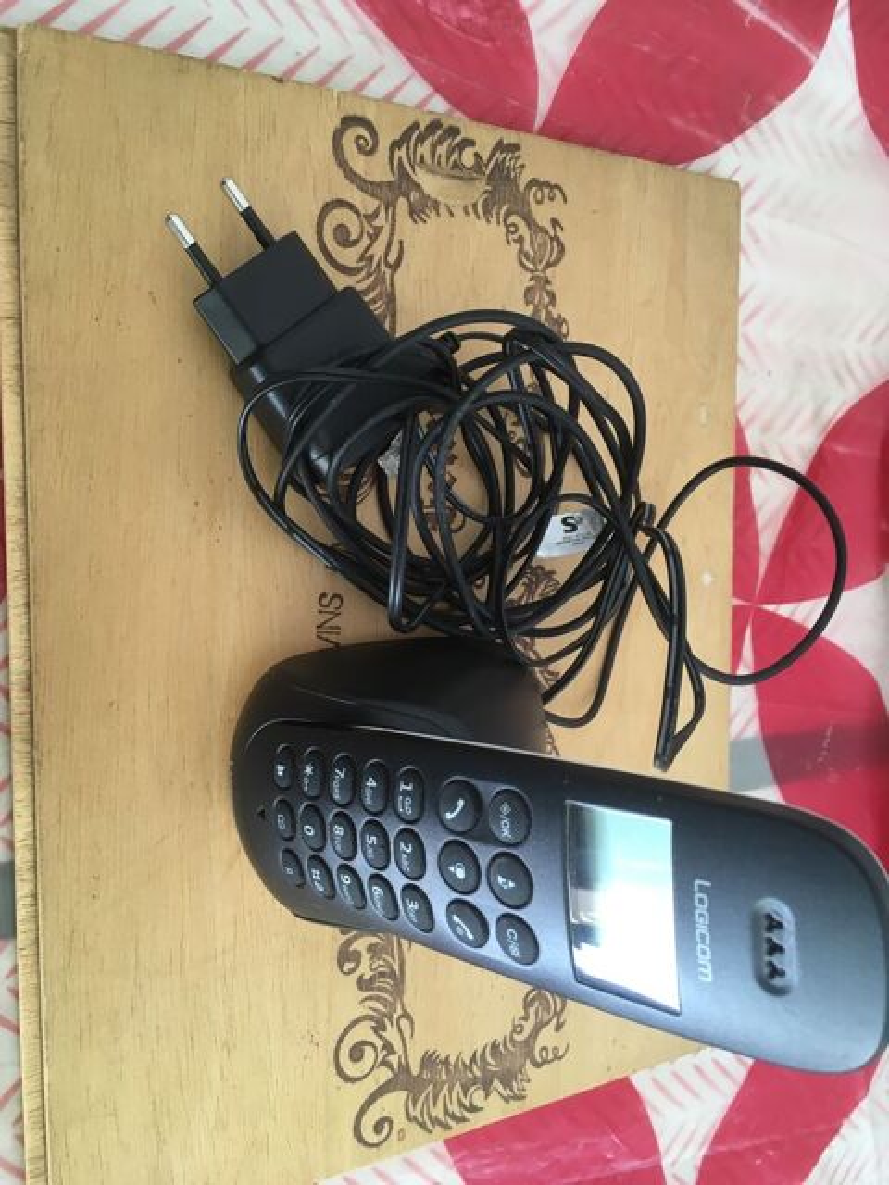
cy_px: 592
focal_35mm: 29
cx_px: 444
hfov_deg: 48.2
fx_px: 993
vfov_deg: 61.7
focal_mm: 4.15
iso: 80
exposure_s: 1/33
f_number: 2.2
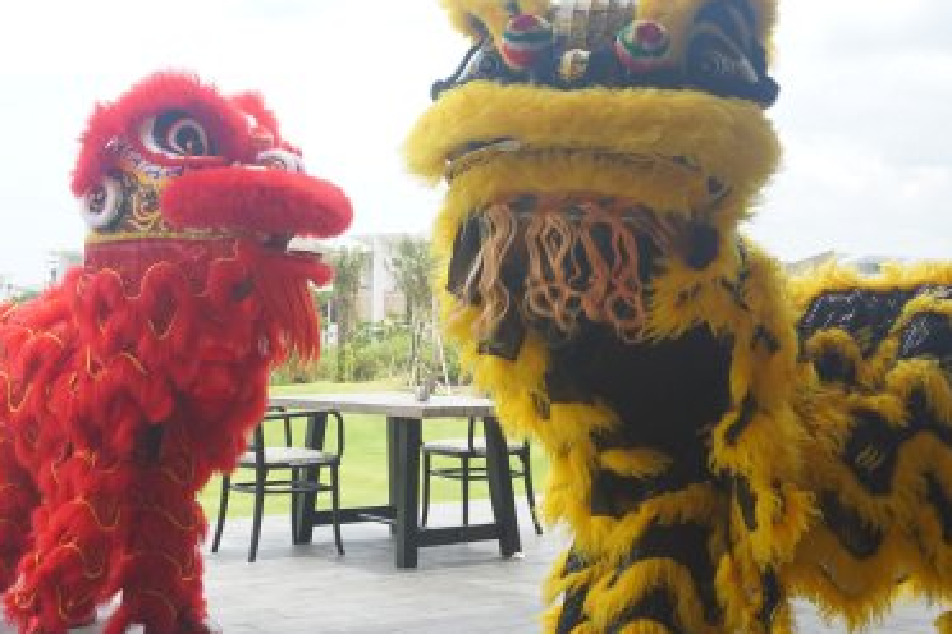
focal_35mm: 57
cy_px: 228
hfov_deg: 35.2
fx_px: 1503
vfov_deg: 23.8
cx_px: 473
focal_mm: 23
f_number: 6.3
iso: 160
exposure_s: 1/250
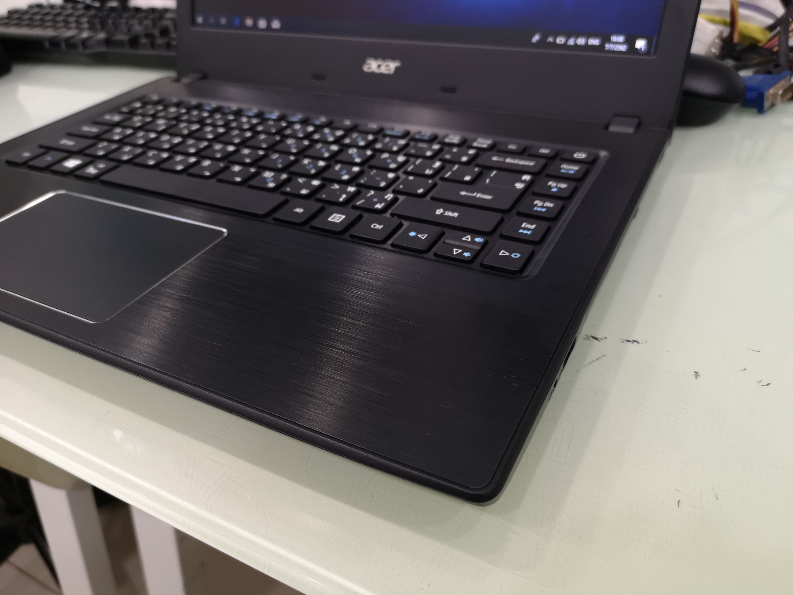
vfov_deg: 51.4
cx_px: 396
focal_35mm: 27
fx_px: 619
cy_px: 298
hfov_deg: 65.3
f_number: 1.8
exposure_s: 1/33.3
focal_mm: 3.95
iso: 160
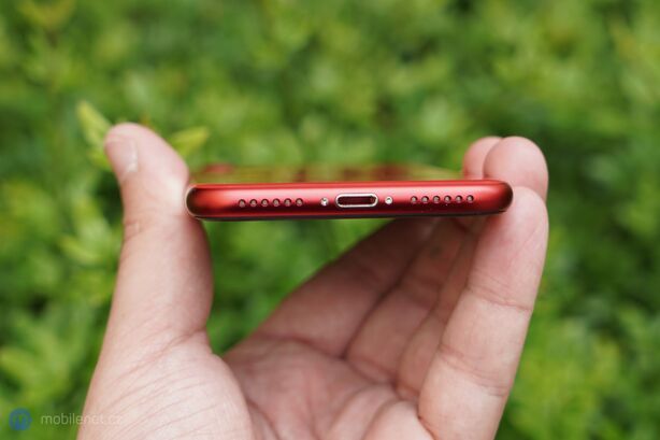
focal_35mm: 51
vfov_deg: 26.5
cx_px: 330
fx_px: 935
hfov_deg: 38.9
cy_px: 220
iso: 160
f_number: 5.6
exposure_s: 1/160
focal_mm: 51
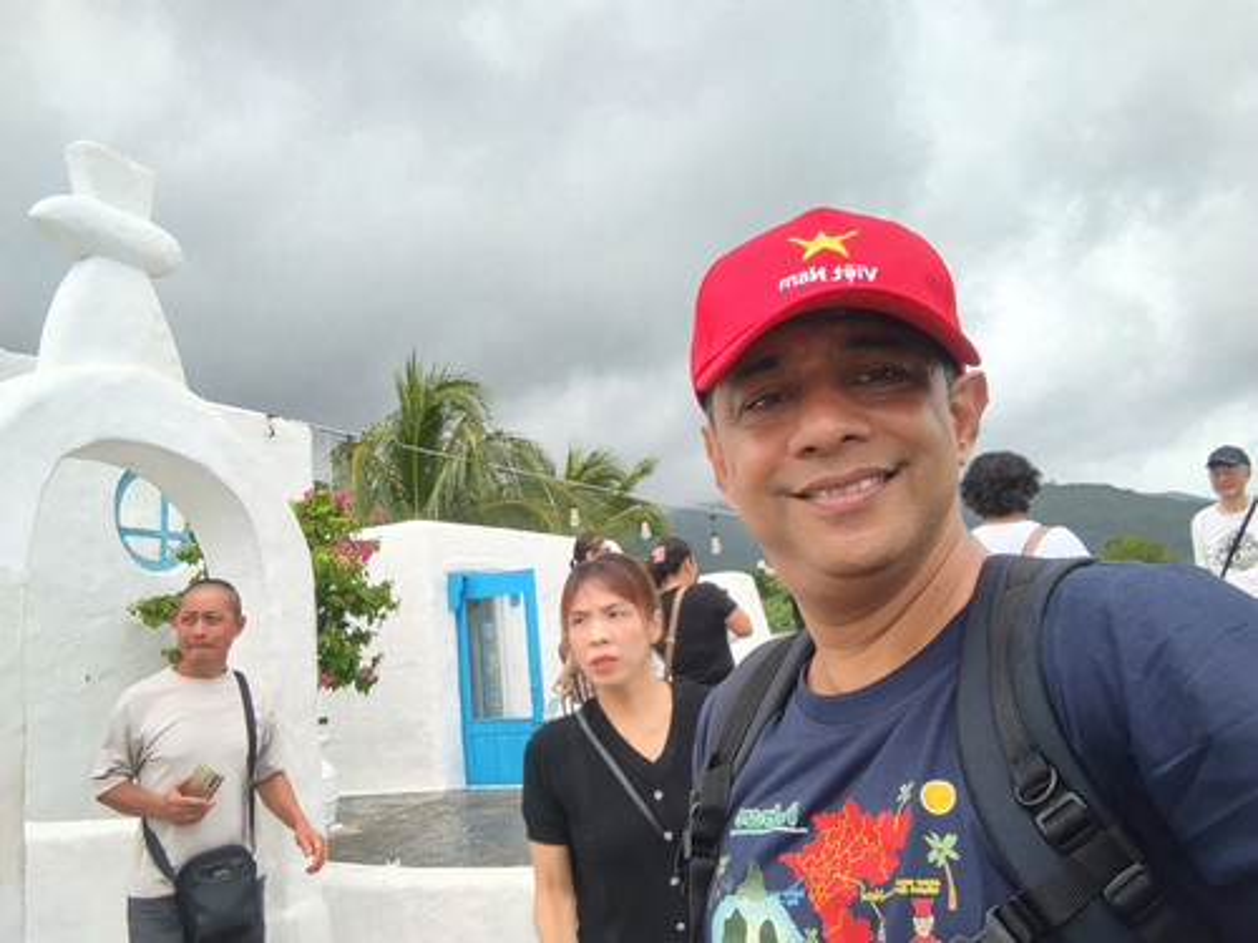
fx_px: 945
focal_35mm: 26
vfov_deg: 53.1
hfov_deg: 67.3
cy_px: 472
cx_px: 629
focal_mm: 2.79
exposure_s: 1/365
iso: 50
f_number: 2
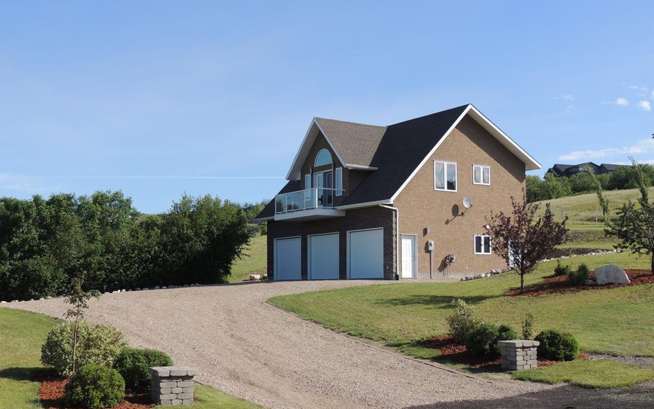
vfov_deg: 28.0
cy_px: 209
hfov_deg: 43.5
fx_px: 820
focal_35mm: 46
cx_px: 327
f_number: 3.4
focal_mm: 7.6
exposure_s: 1/1000
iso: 100
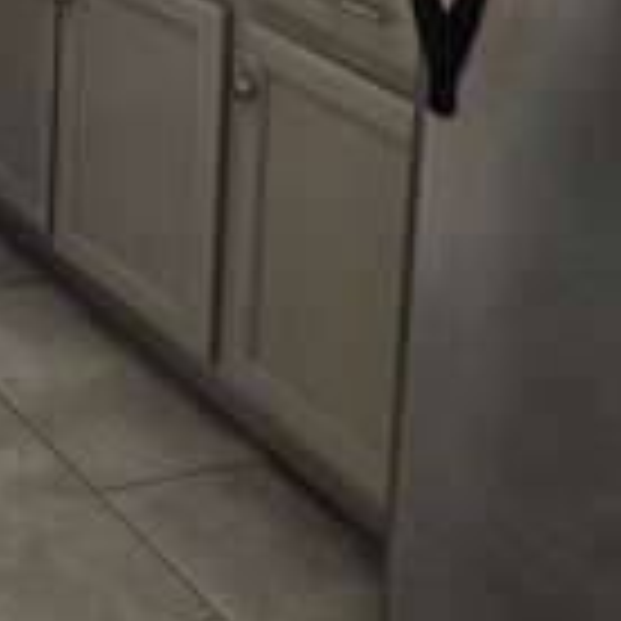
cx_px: -306
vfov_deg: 16.6
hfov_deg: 16.8
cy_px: -342
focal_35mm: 94
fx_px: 1908
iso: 100
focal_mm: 6.3
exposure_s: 1/120
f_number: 1.7
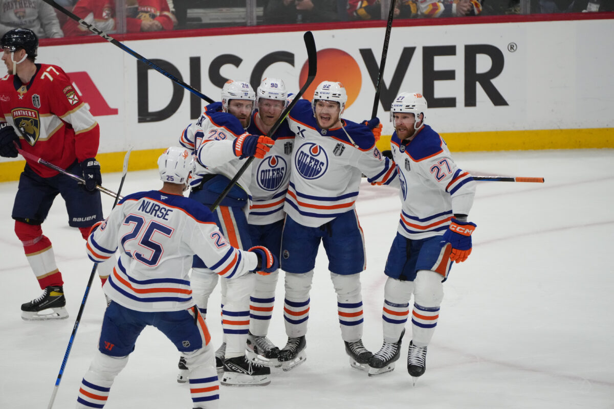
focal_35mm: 397
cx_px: 307
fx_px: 6771
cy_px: 204
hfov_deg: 5.2
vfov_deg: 3.5
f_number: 5.6
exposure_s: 1/1600
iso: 5000
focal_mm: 397
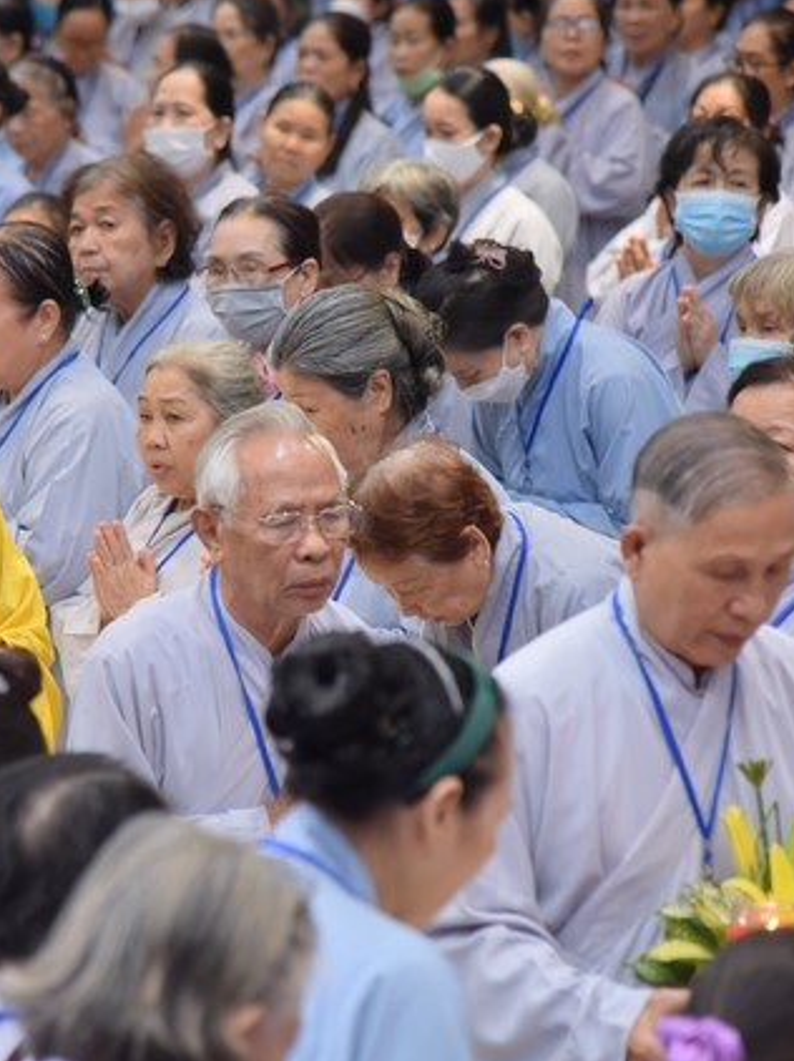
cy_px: 525
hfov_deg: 8.3
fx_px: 5449
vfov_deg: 11.1
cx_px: 168
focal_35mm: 178
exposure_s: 1/125
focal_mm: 120
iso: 1250
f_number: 4
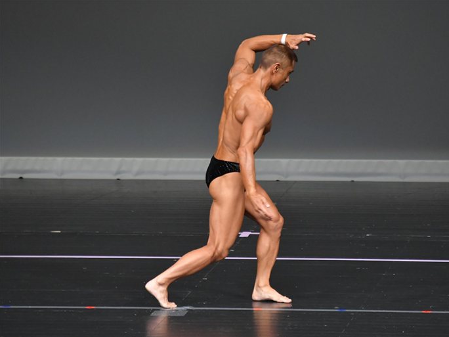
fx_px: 6356
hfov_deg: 4.0
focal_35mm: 490
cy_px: 169
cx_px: 254
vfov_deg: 3.0
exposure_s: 1/400
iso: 4000
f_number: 5.6
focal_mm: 300
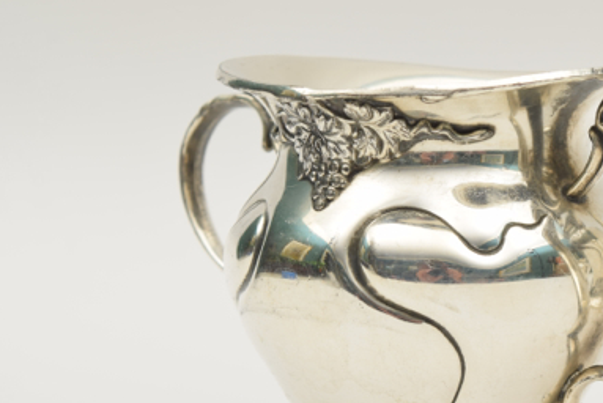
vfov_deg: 9.9
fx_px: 2310
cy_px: 328
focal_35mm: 138
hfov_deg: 14.8
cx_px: 417
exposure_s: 1/125
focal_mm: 55
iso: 100
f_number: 9
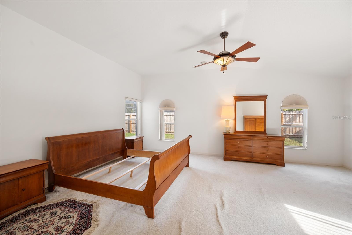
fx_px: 137
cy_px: 118
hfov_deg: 104.2
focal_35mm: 14
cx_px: 176
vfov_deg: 81.2
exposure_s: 1/13
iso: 250
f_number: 6.3
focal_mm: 14
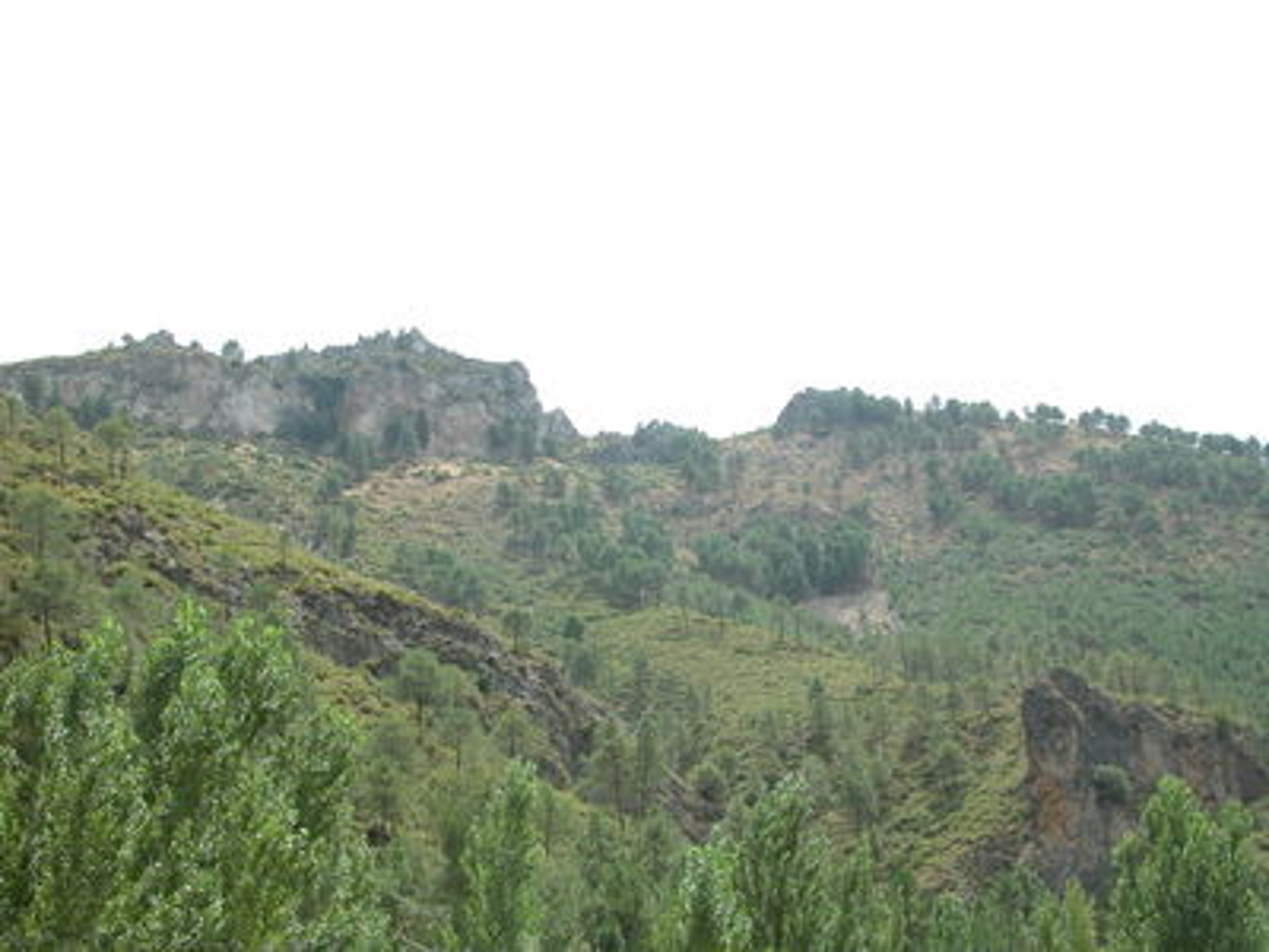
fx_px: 1833
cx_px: 634
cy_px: 476
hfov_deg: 38.2
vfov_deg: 29.1
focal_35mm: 50
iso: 100
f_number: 6
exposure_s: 1/186
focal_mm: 12.7
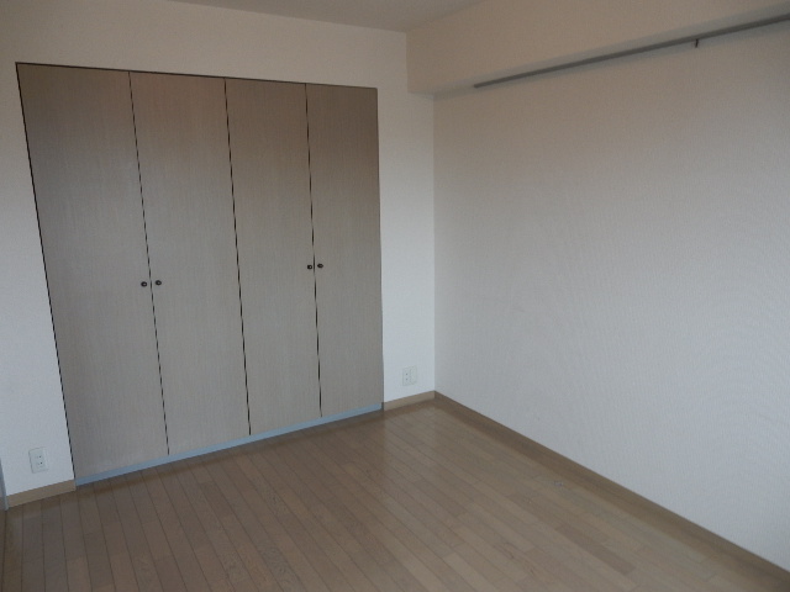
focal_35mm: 25
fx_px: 571
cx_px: 395
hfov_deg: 69.4
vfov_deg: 54.9
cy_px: 296
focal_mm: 4.5
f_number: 3.7
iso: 125
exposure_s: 1/30
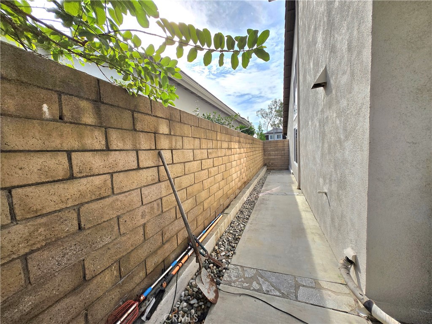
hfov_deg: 106.2
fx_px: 162
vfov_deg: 89.9
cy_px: 162
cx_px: 216
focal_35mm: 13
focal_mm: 1.7
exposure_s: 1/1429
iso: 25
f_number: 2.2
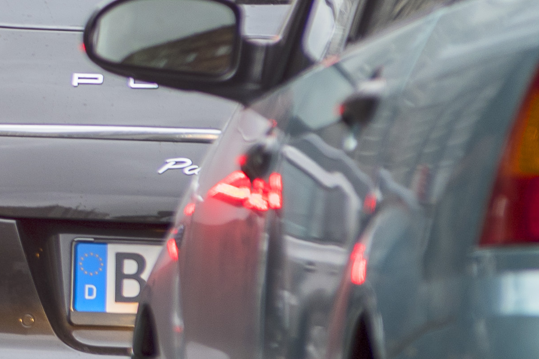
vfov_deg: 1.4
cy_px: -72
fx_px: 14612
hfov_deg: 2.1
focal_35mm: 976
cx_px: -396
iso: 100
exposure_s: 1/160
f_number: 4
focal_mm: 200
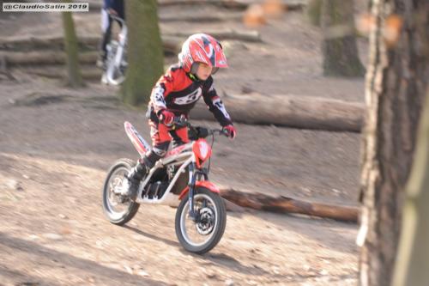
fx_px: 1727
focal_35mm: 145
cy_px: 143
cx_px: 214
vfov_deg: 9.5
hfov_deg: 14.2
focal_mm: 145
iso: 250
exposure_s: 1/80
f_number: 5.6
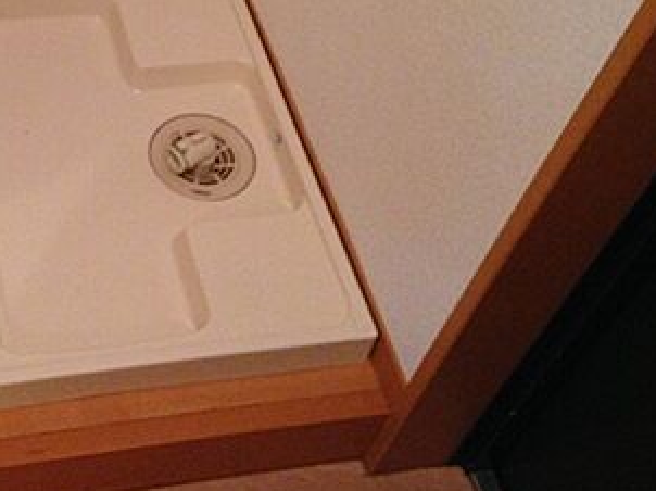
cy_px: 33
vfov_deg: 20.5
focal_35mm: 70
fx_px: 1326
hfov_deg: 26.8
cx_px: 61
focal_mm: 4.12
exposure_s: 1/20
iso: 250
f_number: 2.4
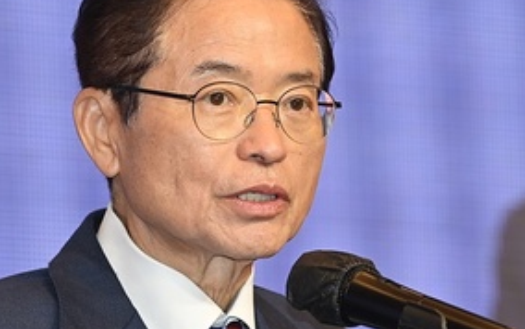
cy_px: 349
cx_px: 399
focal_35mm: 516
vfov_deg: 2.5
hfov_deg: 4.1
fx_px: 7389
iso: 400
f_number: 4
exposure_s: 1/160
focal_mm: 160
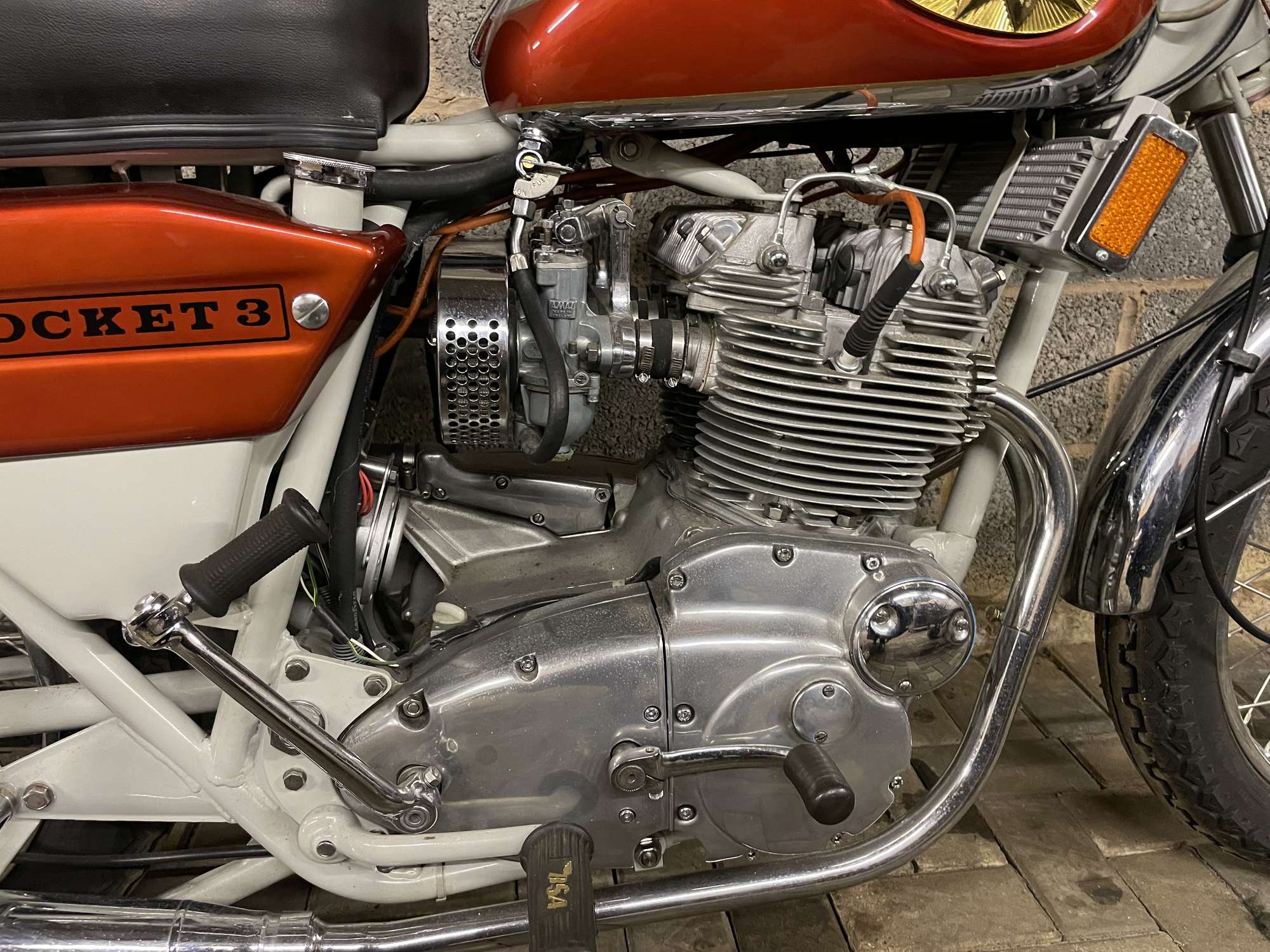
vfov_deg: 53.1
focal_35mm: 26
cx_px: 635
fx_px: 954
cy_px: 476
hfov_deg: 67.3
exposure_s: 1/33
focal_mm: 4.2
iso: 500
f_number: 1.6
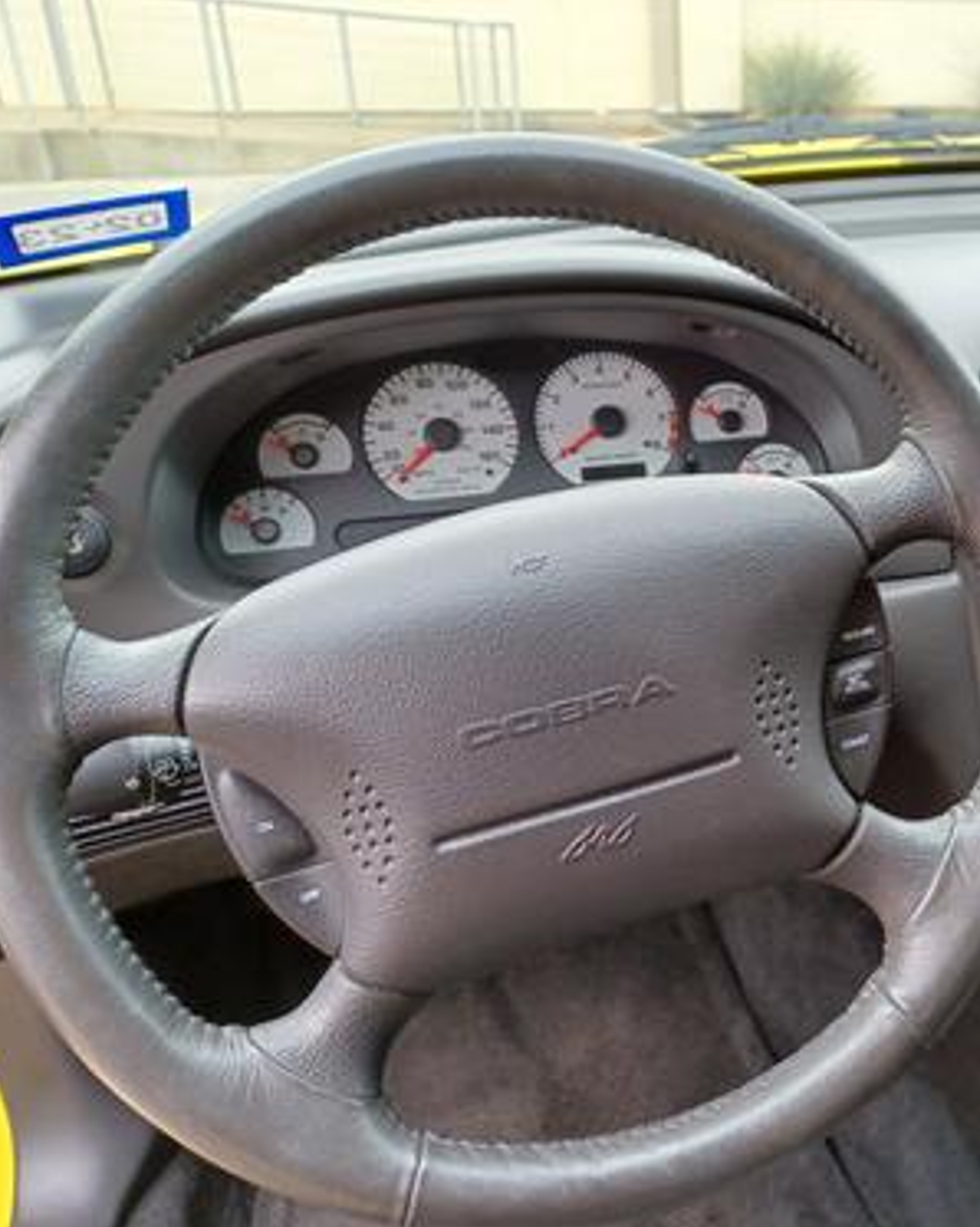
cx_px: 812
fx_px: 1197
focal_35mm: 33
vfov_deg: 54.2
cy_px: 618
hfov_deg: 42.1
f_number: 1.8
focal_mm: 4.6
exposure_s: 1/50
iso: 160
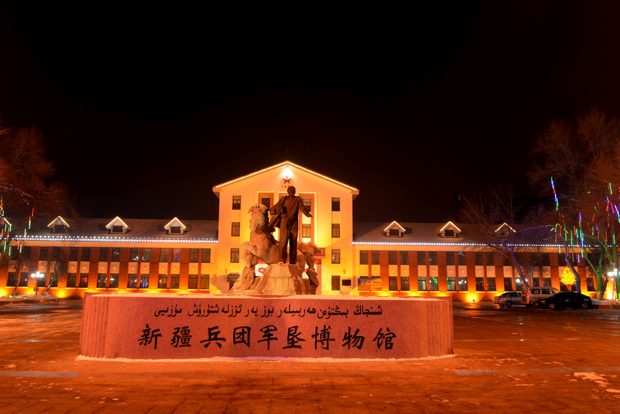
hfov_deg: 65.5
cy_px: 207
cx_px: 310
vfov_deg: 46.4
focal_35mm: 28
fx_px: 482
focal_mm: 28
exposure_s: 3
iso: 200
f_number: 8
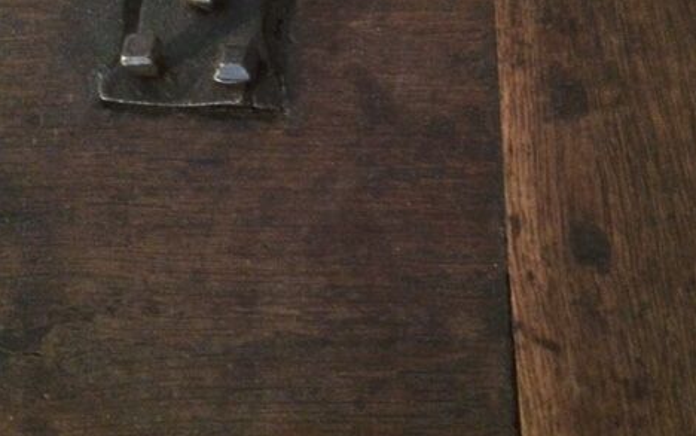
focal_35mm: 42
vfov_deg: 30.1
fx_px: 797
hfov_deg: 47.2
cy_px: 115
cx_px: 355
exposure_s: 1/17
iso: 2000
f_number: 2.2
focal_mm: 4.15
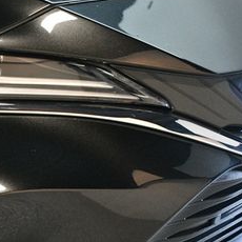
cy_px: 164
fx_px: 672
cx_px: -40
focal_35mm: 85
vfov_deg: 20.3
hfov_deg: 19.4
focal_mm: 24
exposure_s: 1/125
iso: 3200
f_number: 3.8
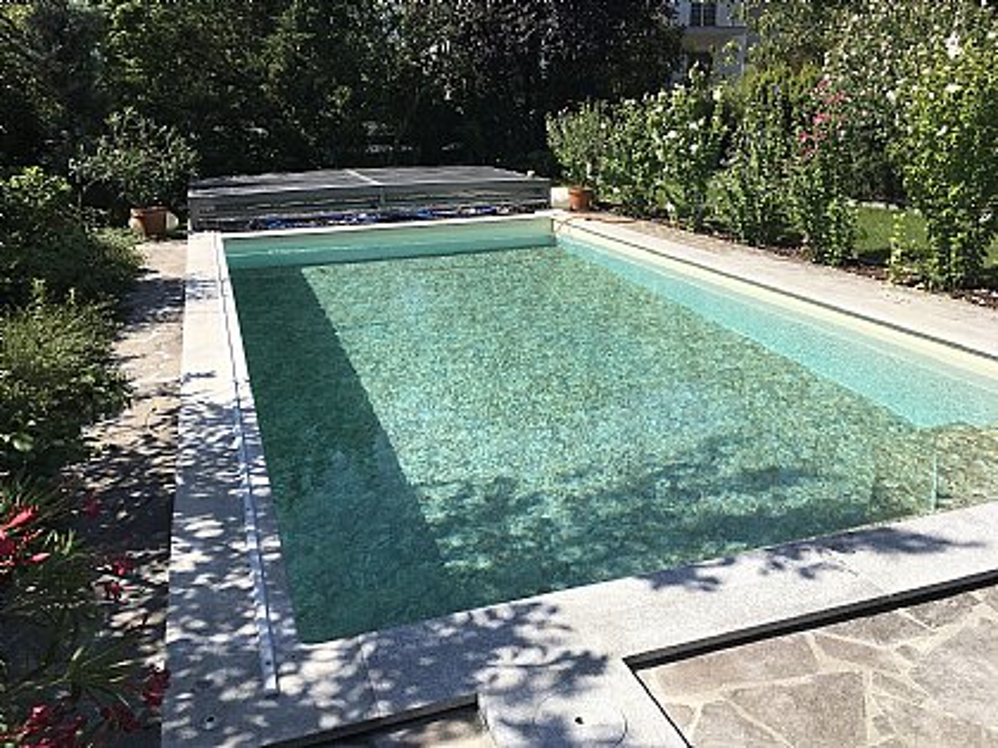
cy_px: 374
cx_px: 499
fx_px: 836
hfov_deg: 61.7
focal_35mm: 29
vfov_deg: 48.2
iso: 25
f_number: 2.2
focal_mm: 4.15
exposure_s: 1/1709
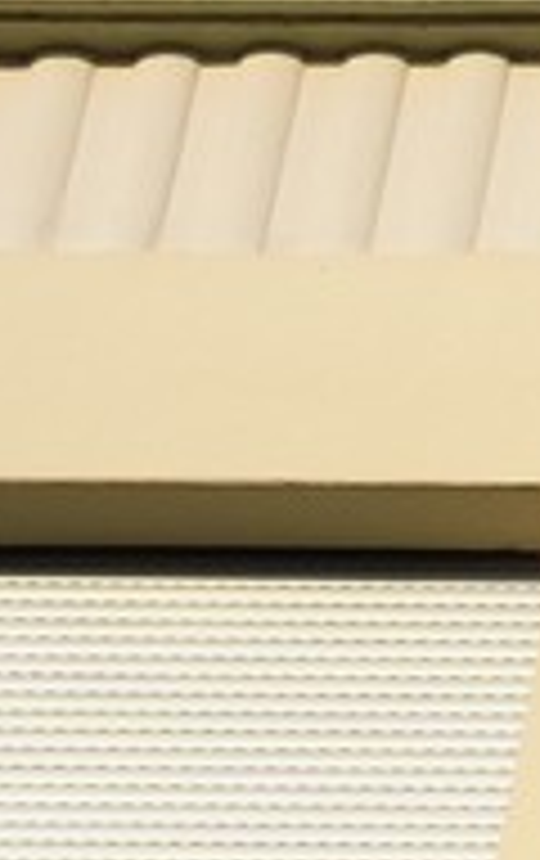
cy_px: 243
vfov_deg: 4.0
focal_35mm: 528
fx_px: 12386
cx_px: 2840
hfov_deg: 2.4
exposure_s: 1/250
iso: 200
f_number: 11
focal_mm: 62
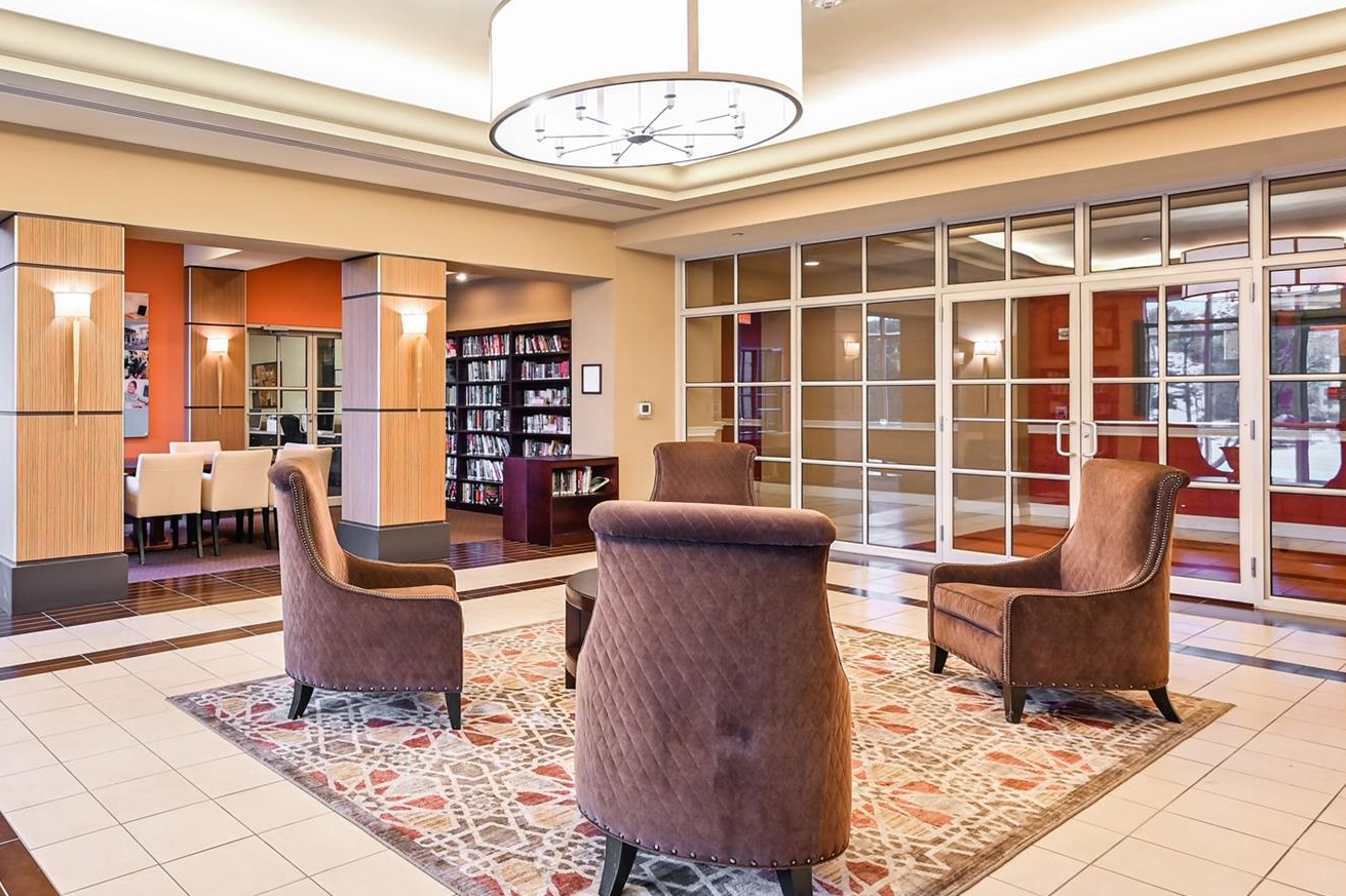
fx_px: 934
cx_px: 383
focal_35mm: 25
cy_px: 359
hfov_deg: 68.2
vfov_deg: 50.9
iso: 1000
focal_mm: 16
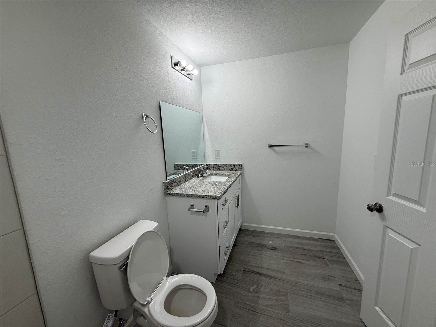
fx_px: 176
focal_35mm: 14
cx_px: 218
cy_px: 164
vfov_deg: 85.7
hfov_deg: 102.1
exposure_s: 1/120
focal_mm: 2.22
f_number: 2.2
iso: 64
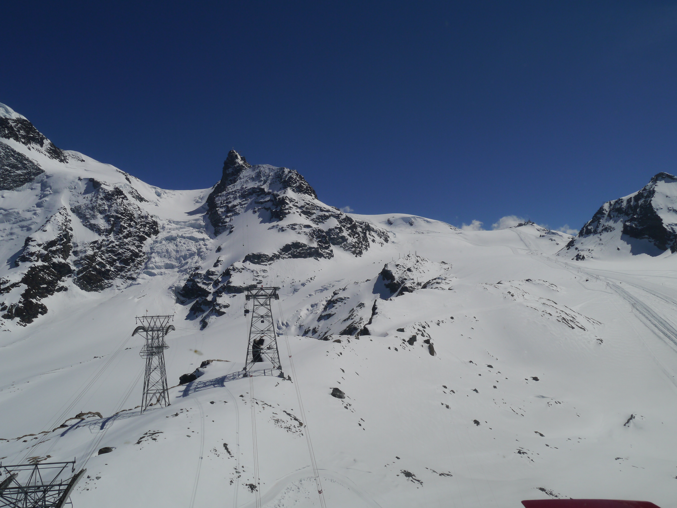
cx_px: 338
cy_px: 254
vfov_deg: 49.7
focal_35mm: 28
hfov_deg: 63.4
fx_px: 548
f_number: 11
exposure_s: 1/1000
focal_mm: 14
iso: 160
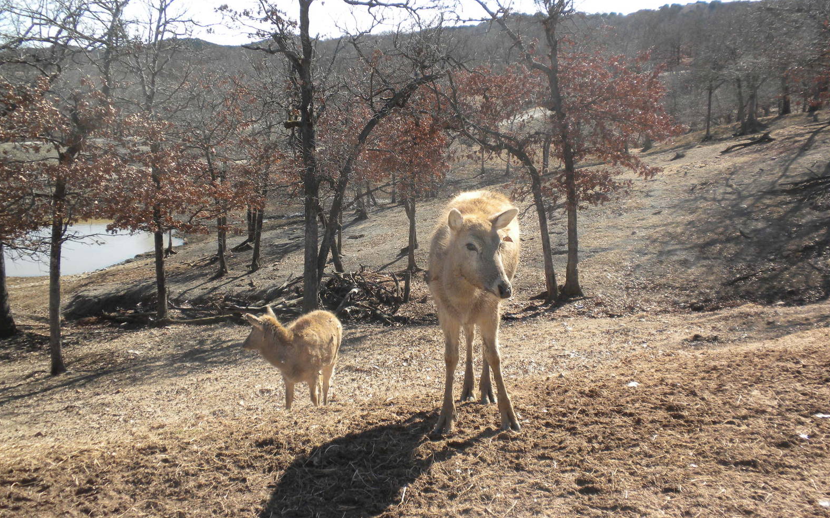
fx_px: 905
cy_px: 265
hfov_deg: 49.3
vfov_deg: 32.0
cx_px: 414
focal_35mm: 40
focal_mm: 6.6
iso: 64
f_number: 3.5
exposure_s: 1/344
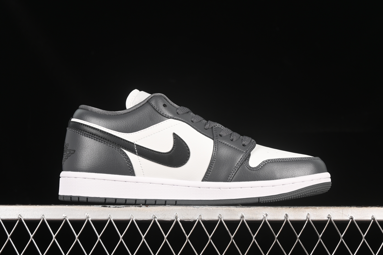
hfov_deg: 27.0
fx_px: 798
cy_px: 128
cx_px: 192
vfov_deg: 18.2
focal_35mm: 75
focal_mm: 50
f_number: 7.1
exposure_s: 1/60
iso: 160
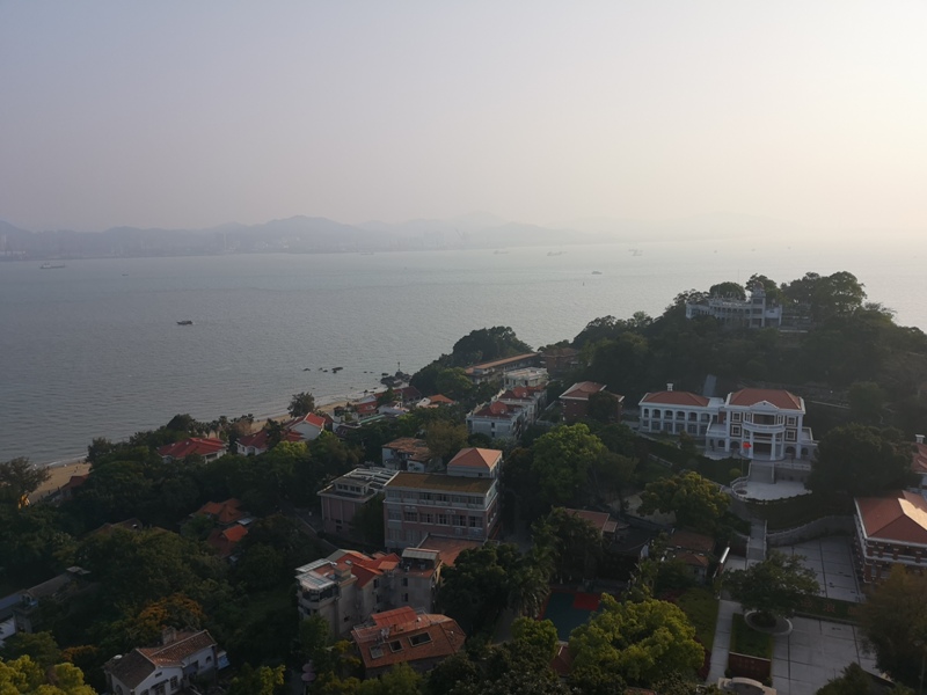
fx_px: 723
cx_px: 464
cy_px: 348
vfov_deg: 51.4
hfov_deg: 65.3
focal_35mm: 27
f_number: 1.8
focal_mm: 3.95
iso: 50
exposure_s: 1/3448
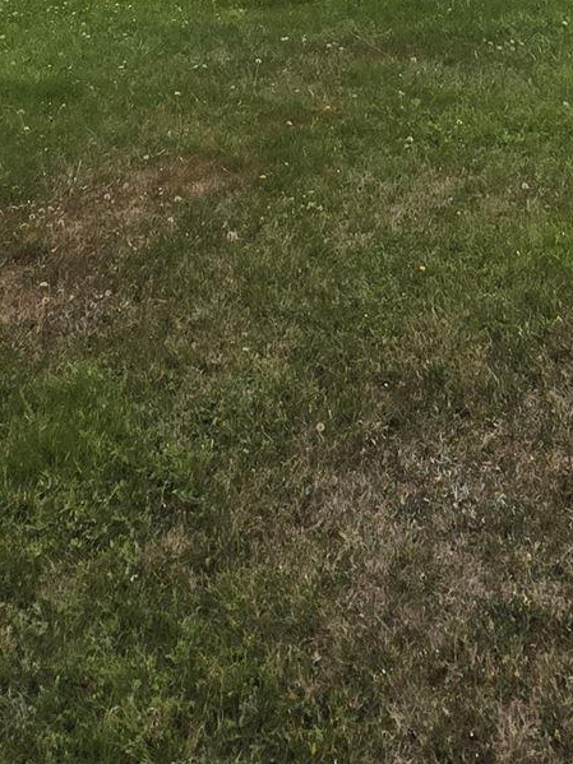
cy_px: -273
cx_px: 485
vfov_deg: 29.3
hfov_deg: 28.3
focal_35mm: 50
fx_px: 1104
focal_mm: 2.2
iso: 50
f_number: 2.2
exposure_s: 1/7314
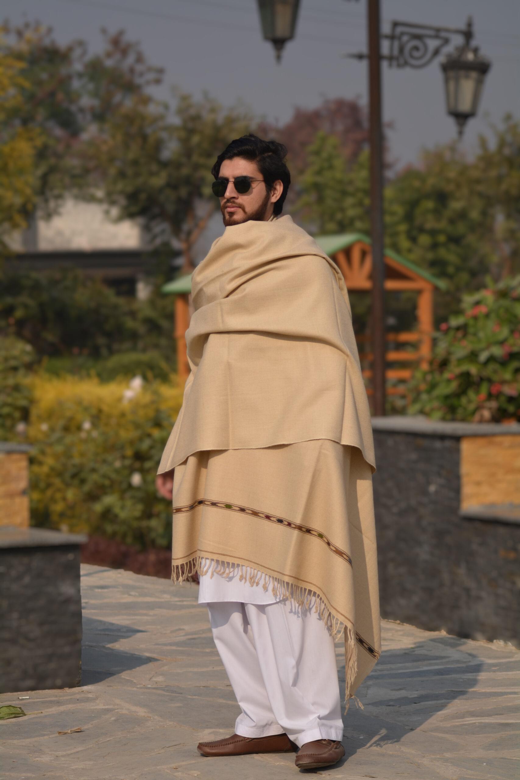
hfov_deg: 13.0
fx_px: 2275
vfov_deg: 19.5
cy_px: 390
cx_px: 260
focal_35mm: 105
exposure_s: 1/2500
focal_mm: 70
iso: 200
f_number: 4
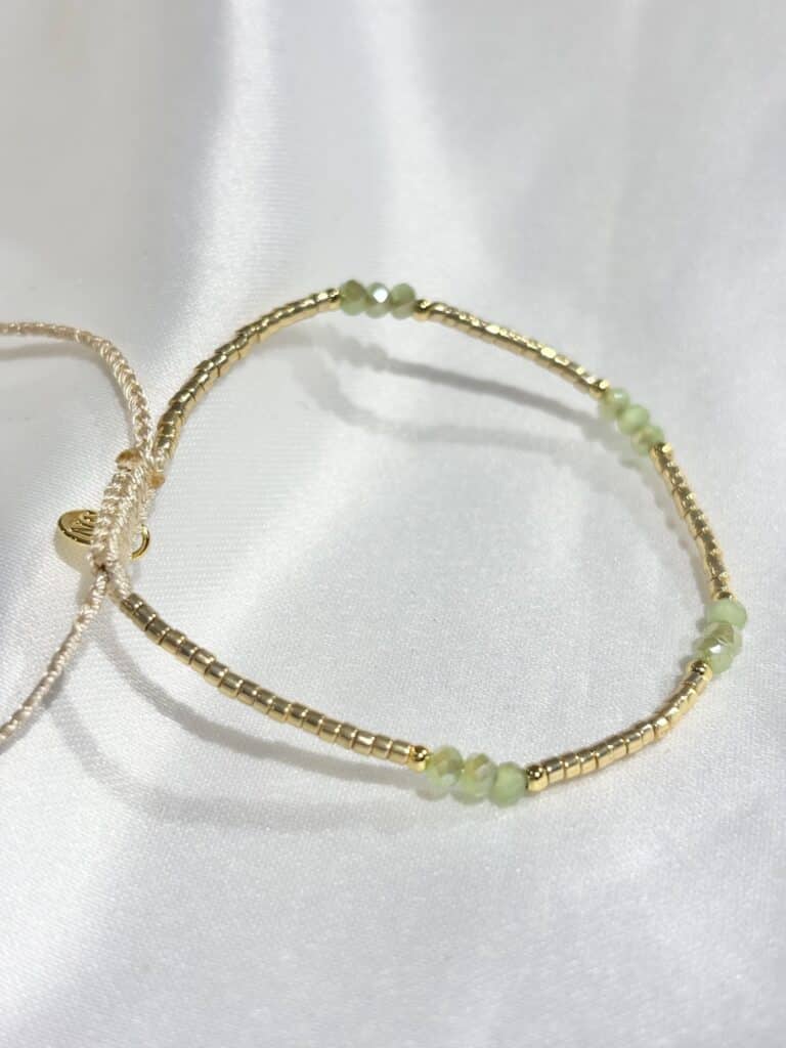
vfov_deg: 36.8
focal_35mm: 52
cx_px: 393
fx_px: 1574
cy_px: 524
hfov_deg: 28.0
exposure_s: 1/292
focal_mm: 5.96
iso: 32
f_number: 1.6
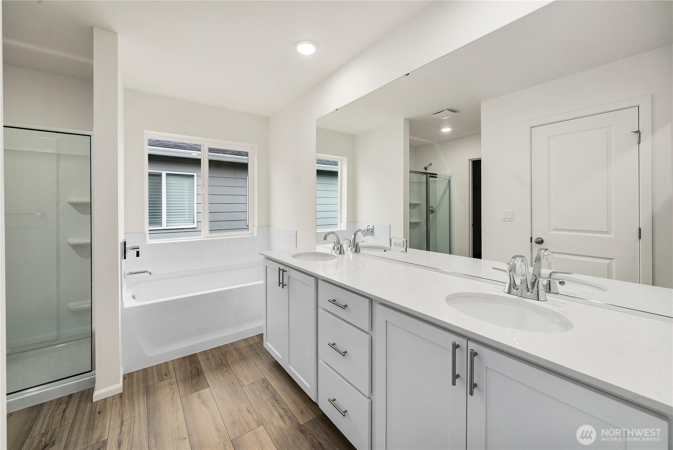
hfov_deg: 108.3
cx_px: 336
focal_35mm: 13
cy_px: 225
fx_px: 243
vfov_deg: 85.5
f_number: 7.1
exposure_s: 1/60
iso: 80
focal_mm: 13
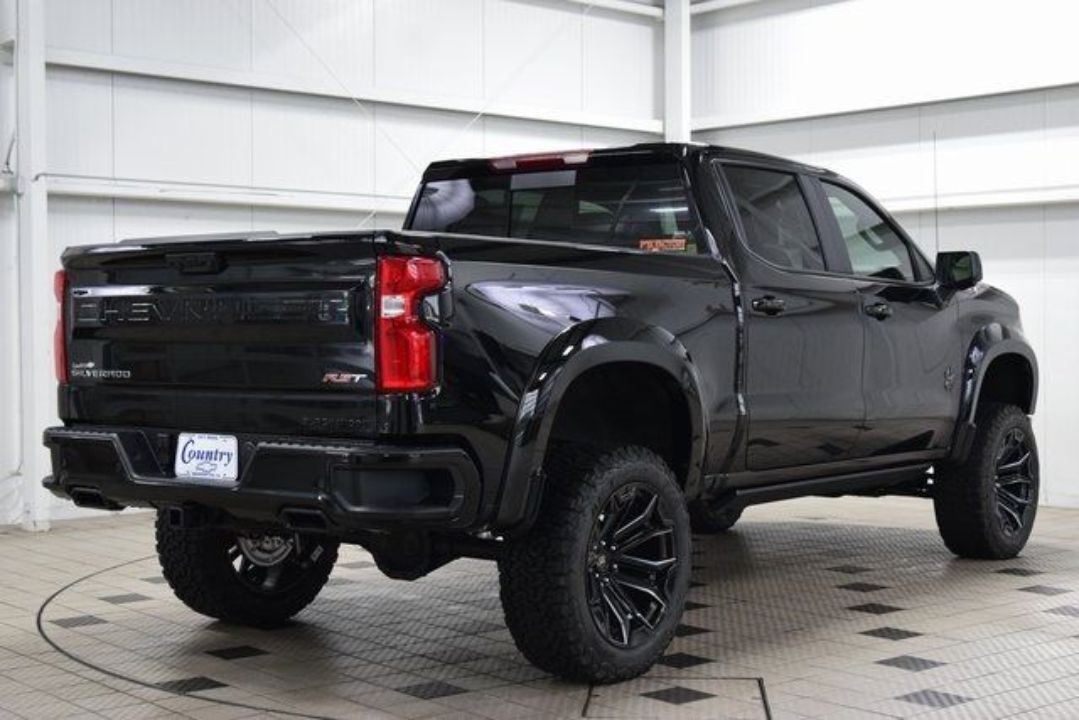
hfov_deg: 37.8
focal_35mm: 52
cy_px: 360
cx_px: 540
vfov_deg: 25.8
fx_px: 1574
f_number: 5
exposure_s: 1/60
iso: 1600
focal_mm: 35
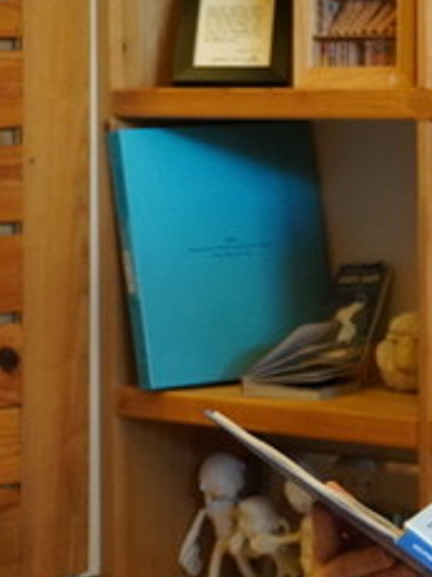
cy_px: 203
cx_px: 620
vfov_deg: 14.2
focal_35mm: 139
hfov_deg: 10.3
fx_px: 2321
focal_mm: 37
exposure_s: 1/160
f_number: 5.6
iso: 3200
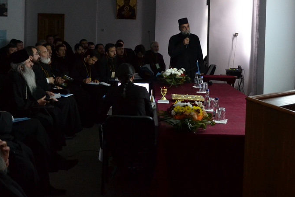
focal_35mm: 64
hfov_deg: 31.4
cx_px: 149
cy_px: 55
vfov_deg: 21.1
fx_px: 524
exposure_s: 1/15
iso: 1600
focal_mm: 24
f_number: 4
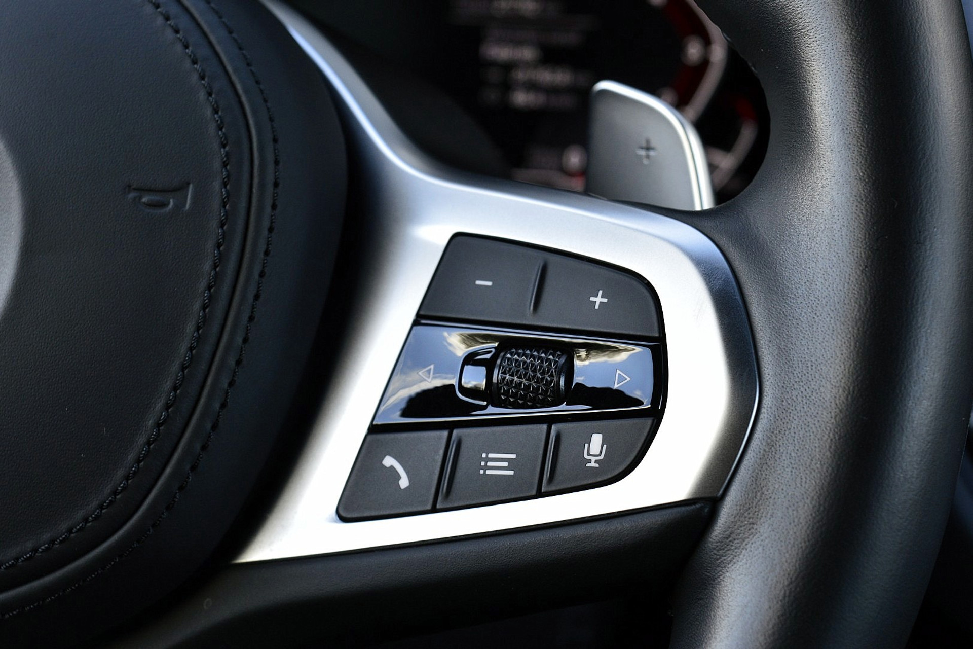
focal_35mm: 72
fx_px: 1946
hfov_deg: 28.1
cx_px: 486
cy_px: 324
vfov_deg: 18.9
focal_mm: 48
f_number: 8
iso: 640
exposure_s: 1/60
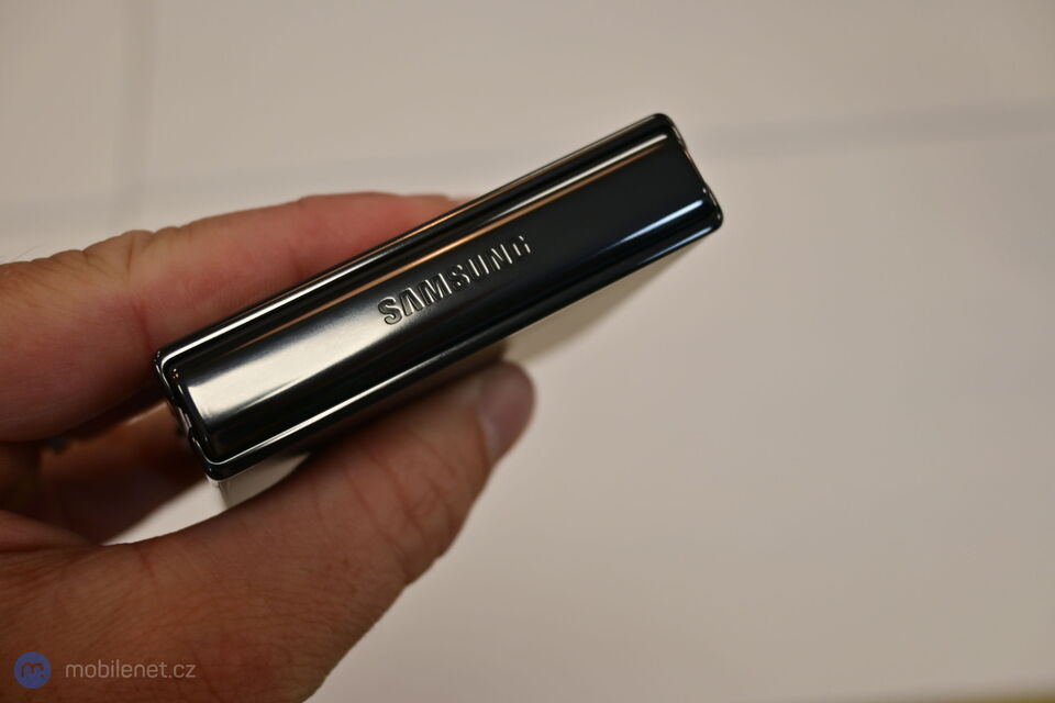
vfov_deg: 30.8
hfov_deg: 45.0
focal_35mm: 44
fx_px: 1275
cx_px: 528
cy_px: 352
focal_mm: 29
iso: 125
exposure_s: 1/50
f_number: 4.8
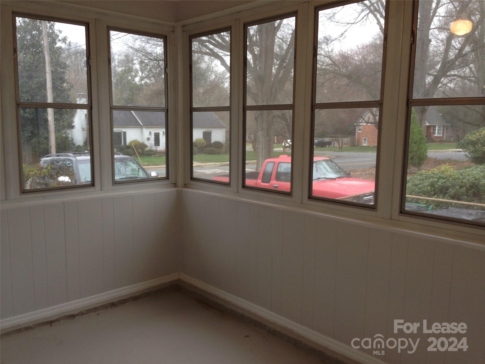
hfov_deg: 55.4
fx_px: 462
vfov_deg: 42.9
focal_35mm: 33
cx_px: 242
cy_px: 182
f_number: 2.4
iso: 50
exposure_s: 1/40
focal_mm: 4.12
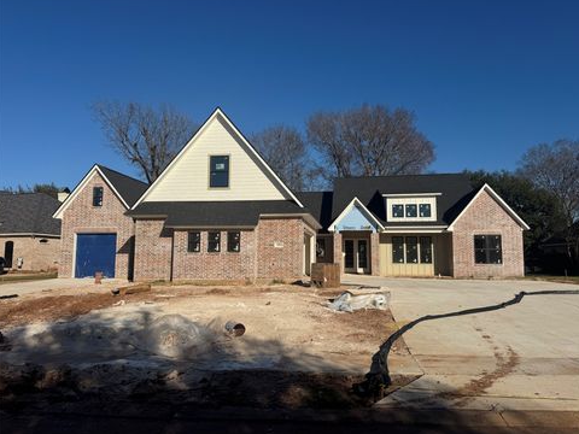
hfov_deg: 69.4
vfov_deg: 54.9
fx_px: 418
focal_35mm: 25
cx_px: 296
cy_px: 213
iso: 80
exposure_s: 1/9009
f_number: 1.78
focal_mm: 6.76
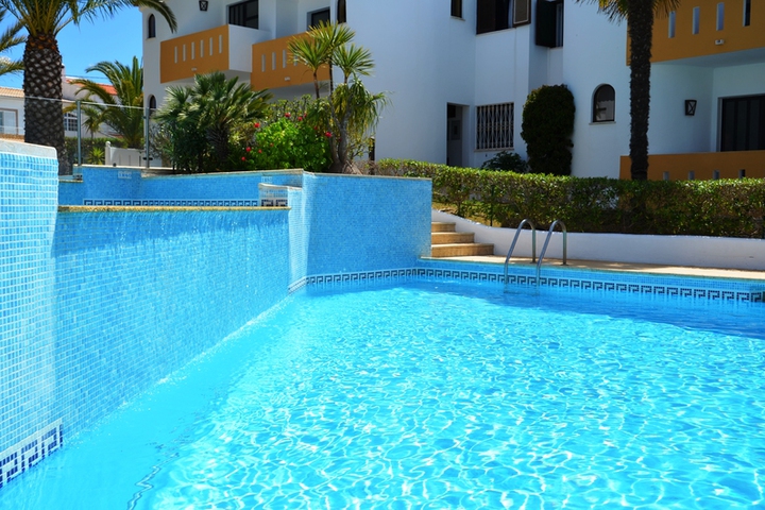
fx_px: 797
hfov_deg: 51.3
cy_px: 255
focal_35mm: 38
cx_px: 382
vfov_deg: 35.5
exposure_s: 1/320
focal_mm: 25
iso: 100
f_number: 9
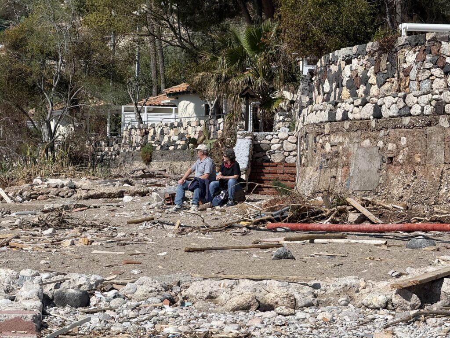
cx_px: 225
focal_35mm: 120
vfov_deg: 12.3
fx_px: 1560
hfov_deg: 16.4
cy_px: 169
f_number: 2.8
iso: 64
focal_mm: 15.66
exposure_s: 1/3058
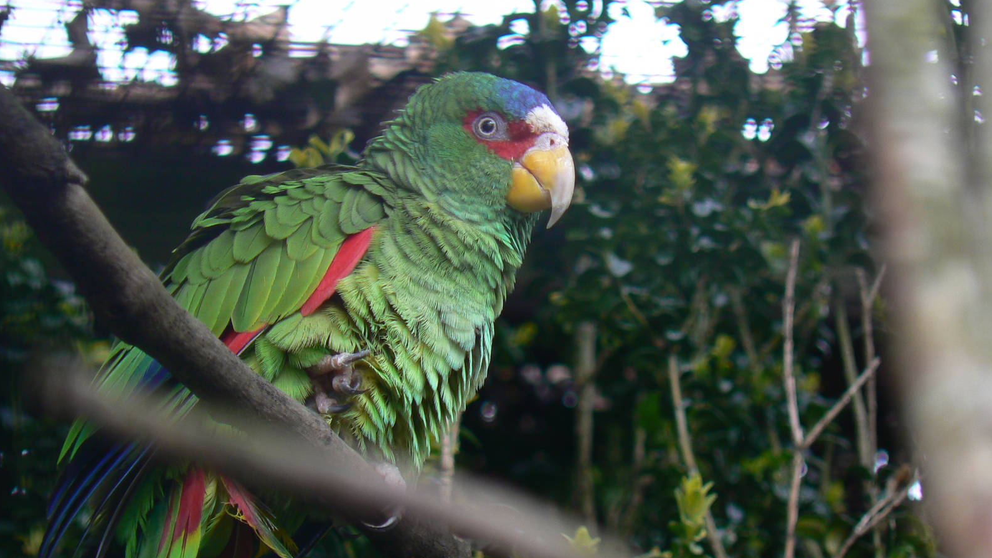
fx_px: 8259
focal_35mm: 314
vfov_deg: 3.9
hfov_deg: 6.9
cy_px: 252
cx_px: 495
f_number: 3.3
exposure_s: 1/60
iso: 80
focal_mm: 47.8
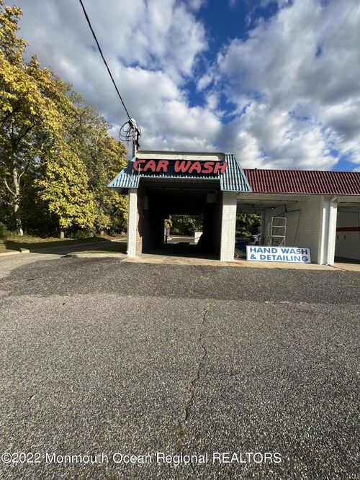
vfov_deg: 106.2
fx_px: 180
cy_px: 240
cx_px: 180
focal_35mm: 13
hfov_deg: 89.9
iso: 32
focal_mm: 1.57
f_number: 1.8
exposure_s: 1/1119
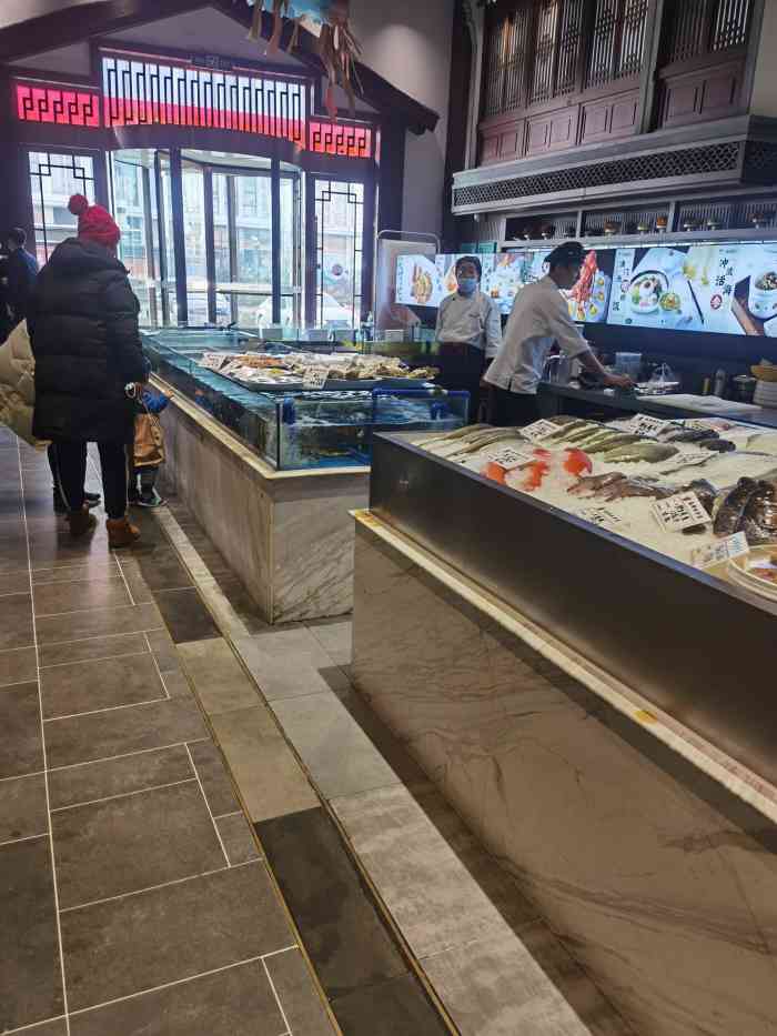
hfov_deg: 51.4
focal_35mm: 27
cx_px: 388
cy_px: 518
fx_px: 808
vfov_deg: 65.3
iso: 50
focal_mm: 6.71
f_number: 1.9
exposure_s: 1/169
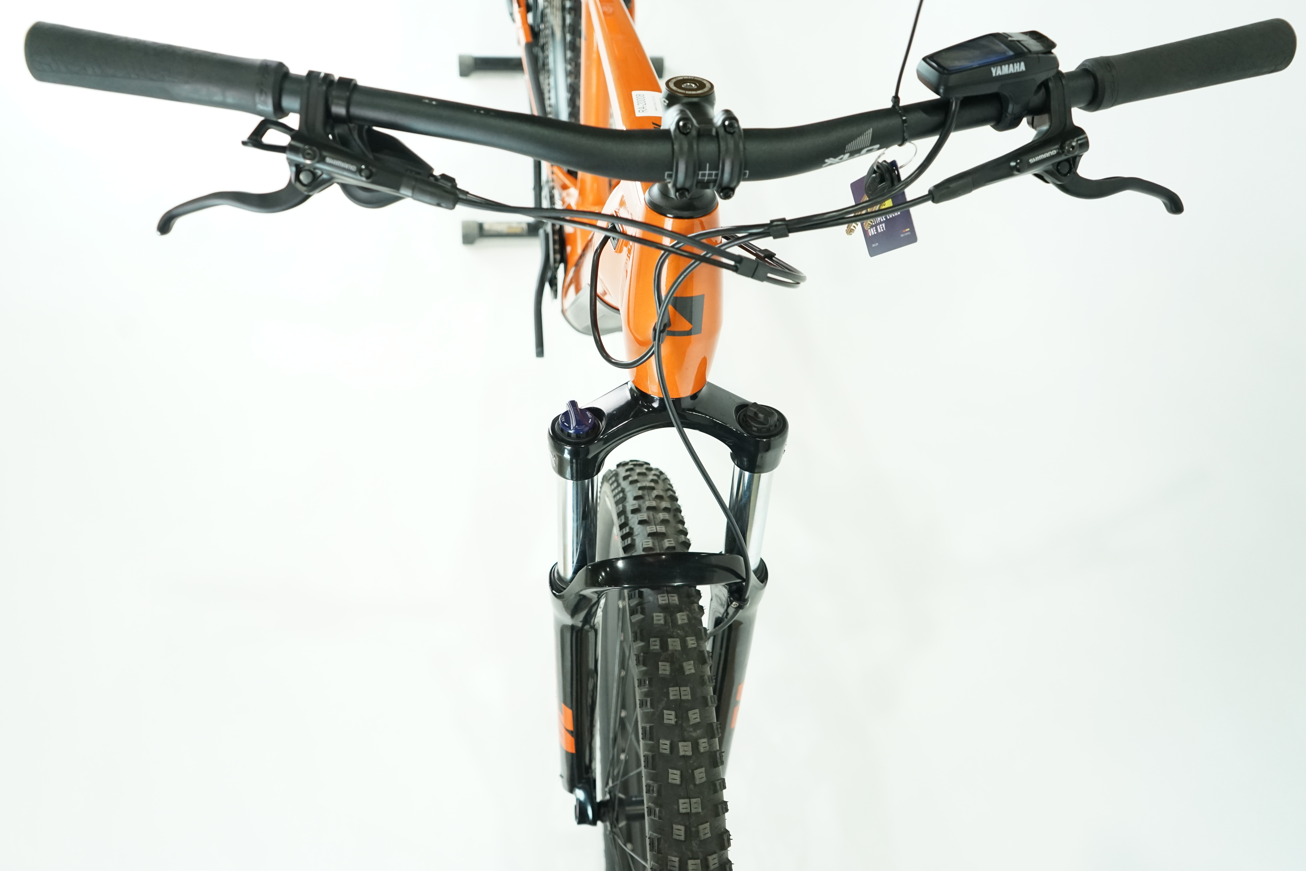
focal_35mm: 29
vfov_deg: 45.0
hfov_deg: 63.7
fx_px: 1052
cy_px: 436
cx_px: 653
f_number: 4.5
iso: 2000
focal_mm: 29
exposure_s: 1/200
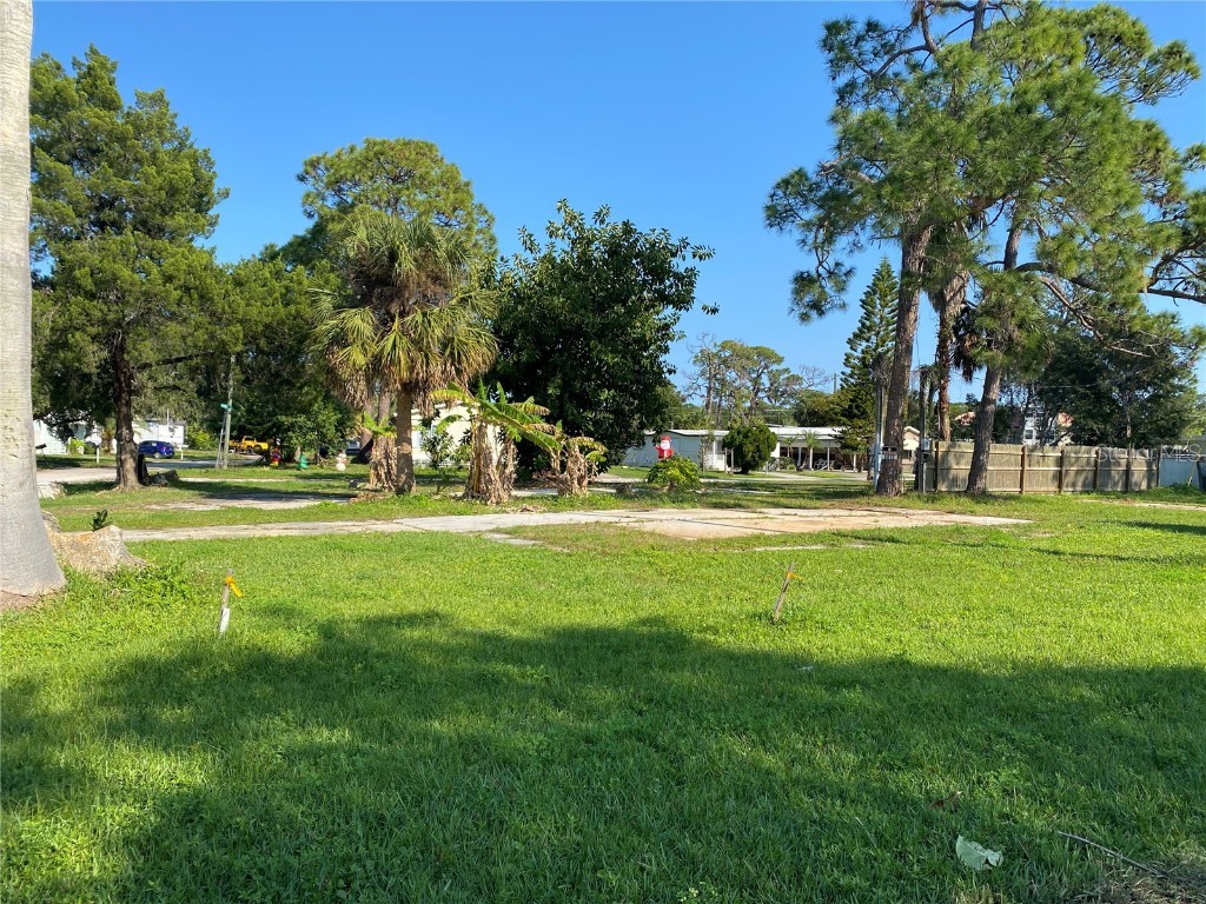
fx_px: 906
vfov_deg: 53.1
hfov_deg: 67.3
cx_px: 603
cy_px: 452
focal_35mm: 26
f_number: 1.8
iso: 32
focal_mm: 4.25
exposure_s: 1/1808
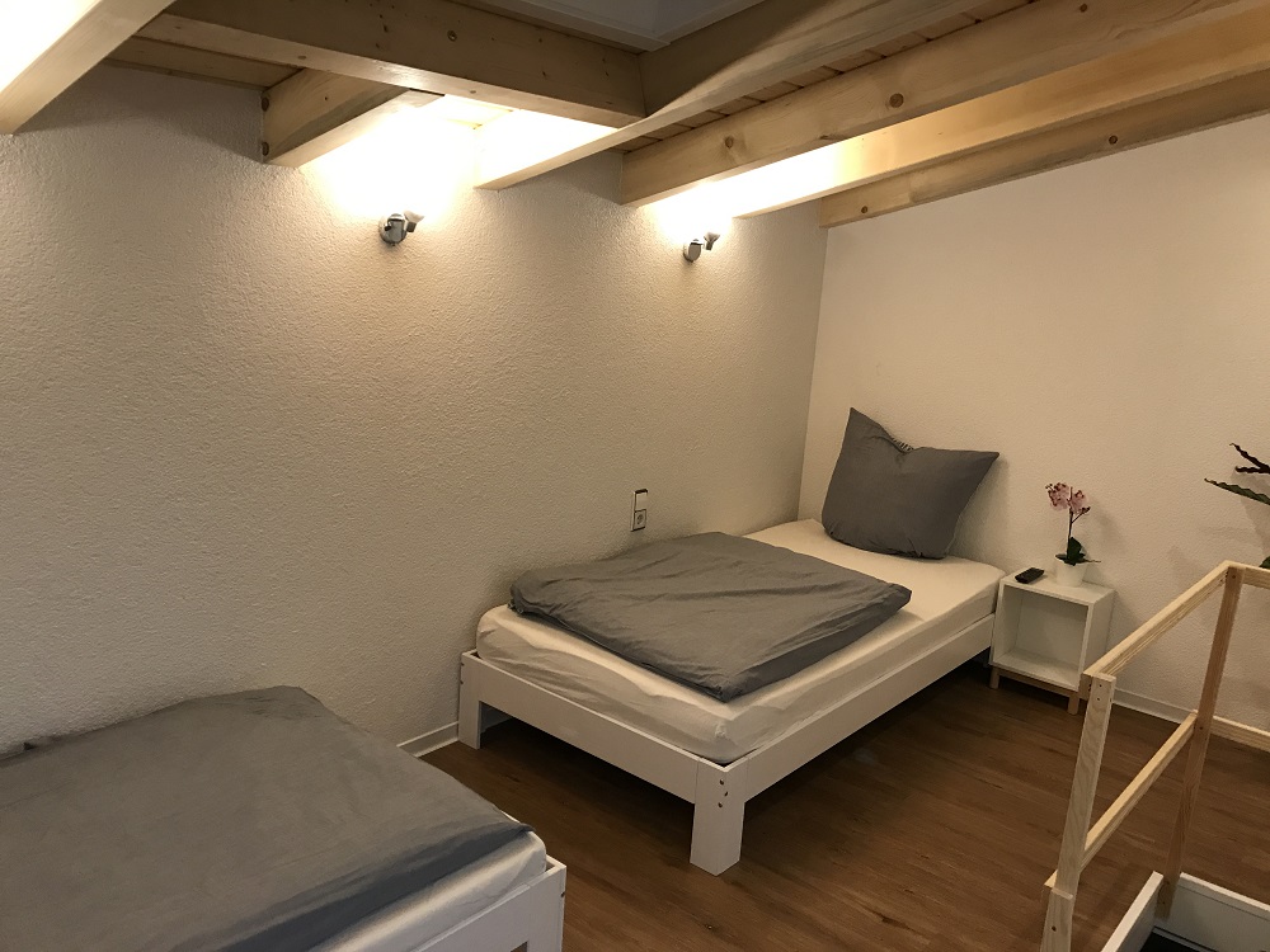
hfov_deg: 63.4
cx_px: 635
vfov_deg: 49.7
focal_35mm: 28
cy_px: 476
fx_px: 1027
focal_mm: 3.99
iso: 50
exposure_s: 1/17
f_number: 1.8
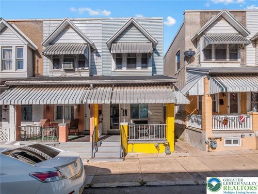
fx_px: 134
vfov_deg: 71.6
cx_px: 129
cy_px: 97
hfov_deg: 87.8
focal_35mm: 18
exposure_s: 1/640
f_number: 9
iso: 200
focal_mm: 9
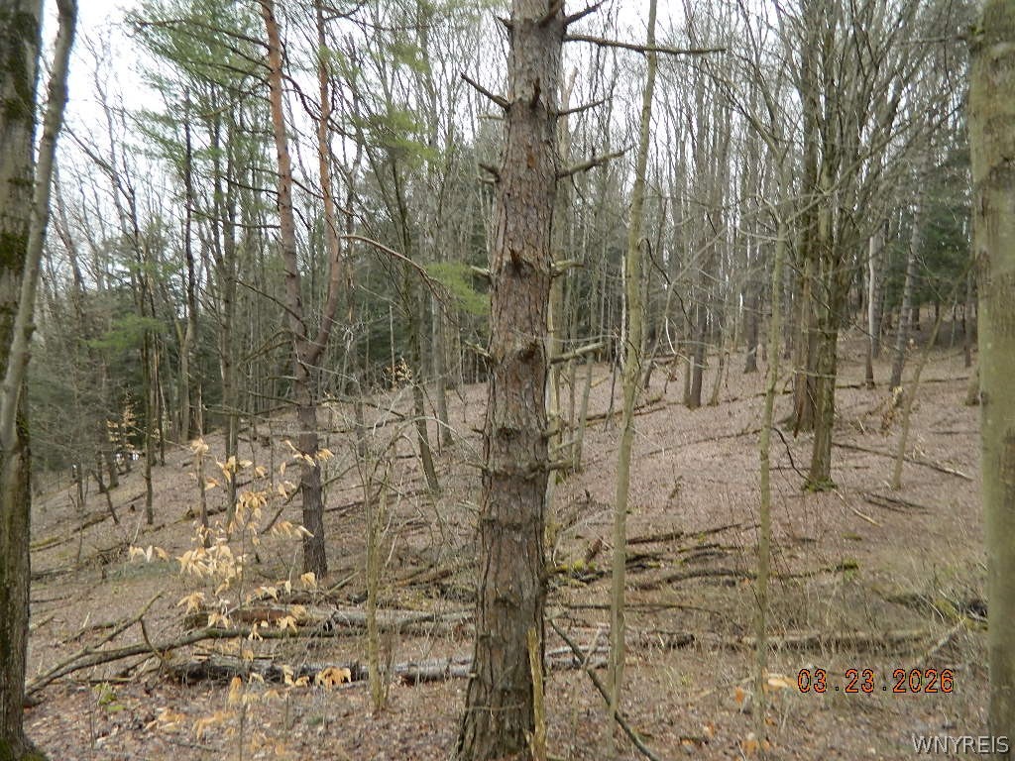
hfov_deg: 69.4
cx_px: 508
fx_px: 733
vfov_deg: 54.9
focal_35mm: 25
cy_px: 380
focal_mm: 4.5
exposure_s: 1/100
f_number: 3.1
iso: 80
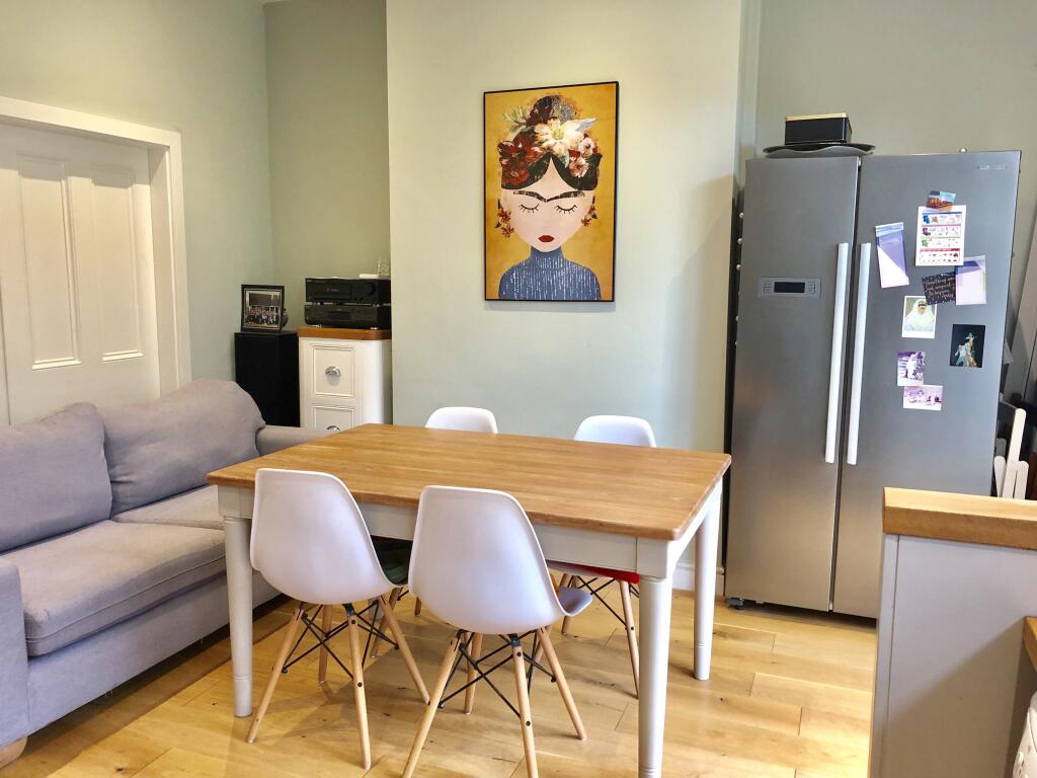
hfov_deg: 63.4
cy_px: 389
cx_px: 518
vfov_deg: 49.7
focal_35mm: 28
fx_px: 839
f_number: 1.8
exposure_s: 1/20
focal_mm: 4
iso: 40
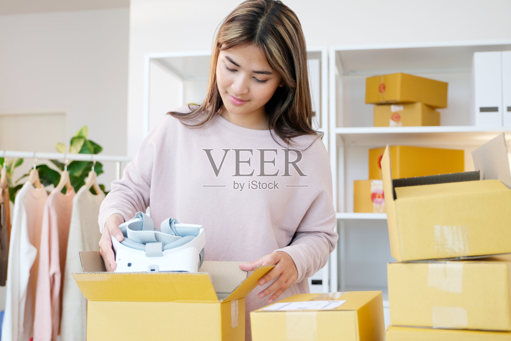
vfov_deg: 28.1
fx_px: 681
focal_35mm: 48
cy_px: 170
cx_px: 256
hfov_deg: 41.1
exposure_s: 1/180
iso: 320
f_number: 2.8
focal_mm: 32.1
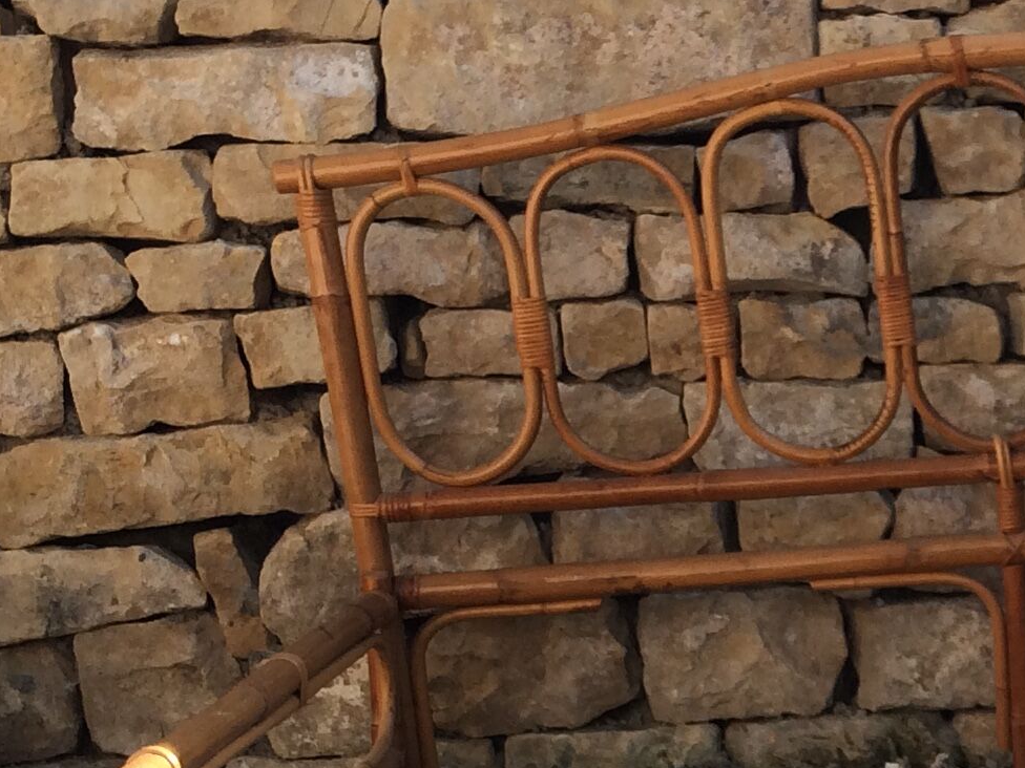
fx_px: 2872
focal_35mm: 97
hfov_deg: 19.3
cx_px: 1155
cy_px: 930
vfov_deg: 14.7
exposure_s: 1/746
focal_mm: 4.15
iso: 32
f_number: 2.2
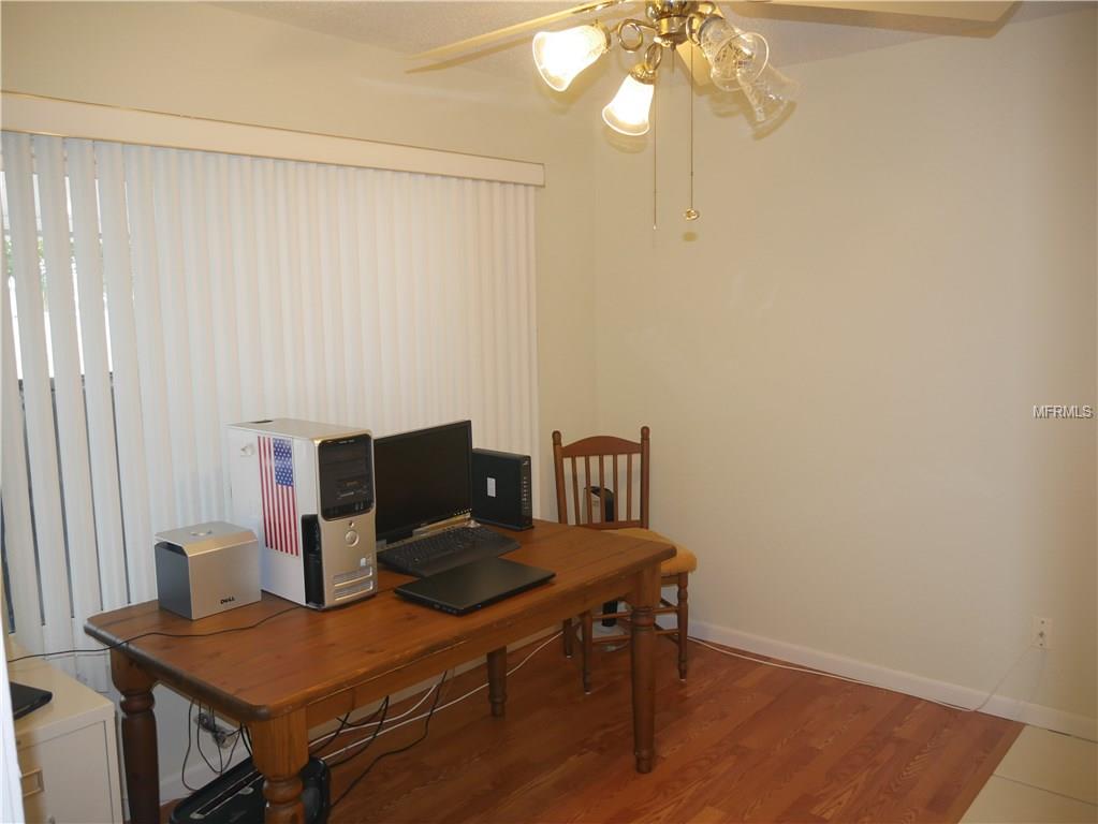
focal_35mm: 28
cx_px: 549
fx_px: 888
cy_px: 412
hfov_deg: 63.4
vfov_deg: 49.8
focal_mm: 14
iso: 800
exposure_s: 1/60
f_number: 3.5
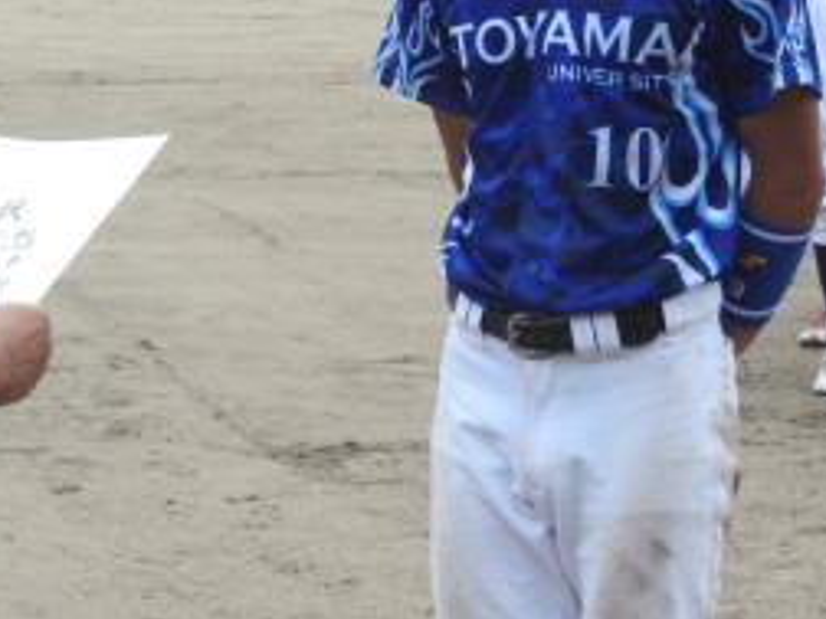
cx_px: 259
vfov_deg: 7.4
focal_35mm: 202
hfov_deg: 9.8
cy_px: 262
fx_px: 4820
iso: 100
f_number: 4.5
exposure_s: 1/400
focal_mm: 15.2
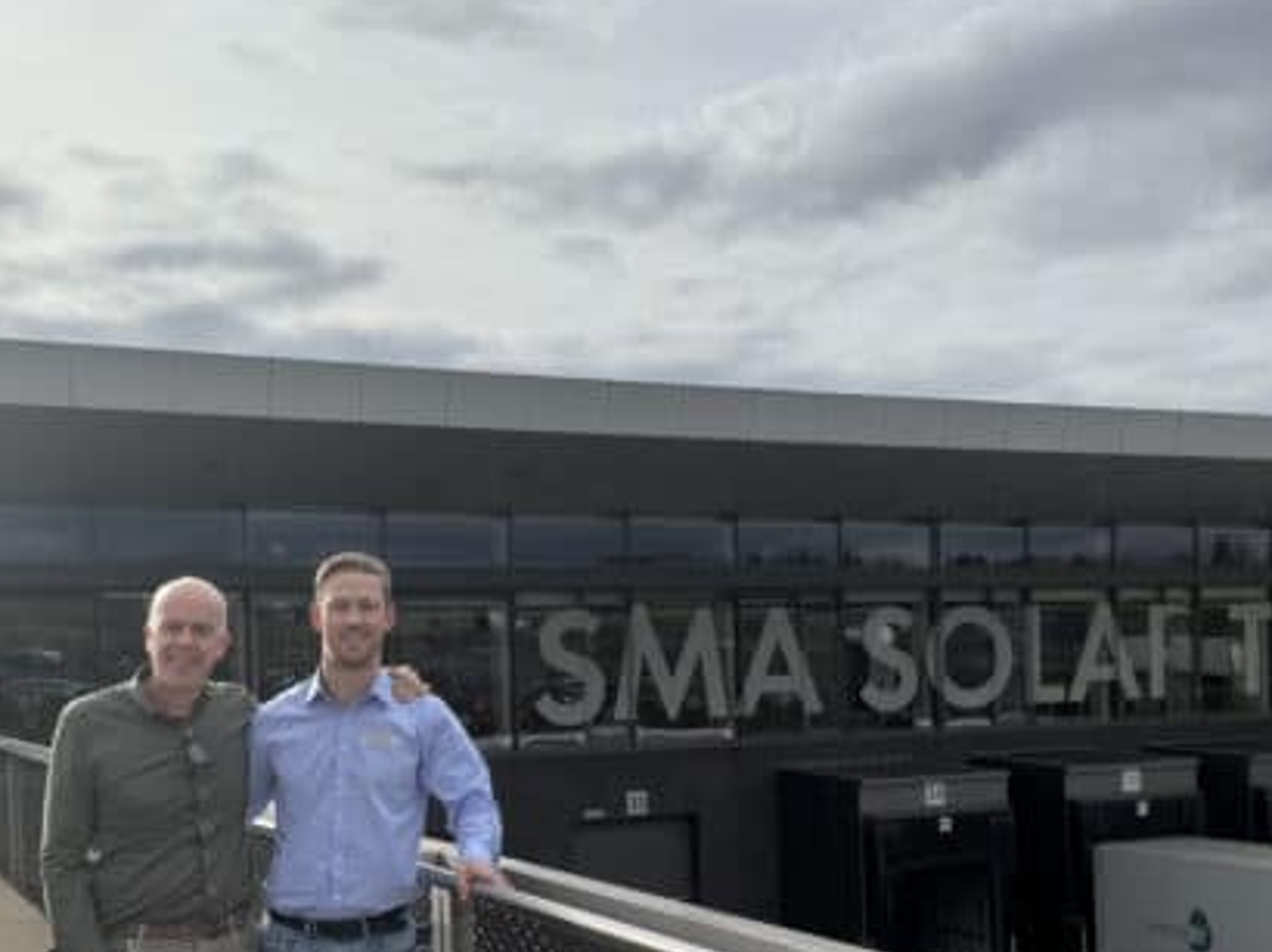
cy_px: 676
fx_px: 1653
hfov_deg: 42.1
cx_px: 689
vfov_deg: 31.7
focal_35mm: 45
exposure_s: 1/4310
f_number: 1.78
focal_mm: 6.76
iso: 80
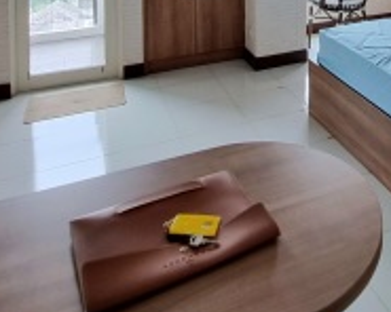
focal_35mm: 42
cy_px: -116
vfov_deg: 28.0
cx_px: 333
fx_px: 486
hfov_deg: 41.2
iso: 50
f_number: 2.2
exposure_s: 1/50
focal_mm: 1.74
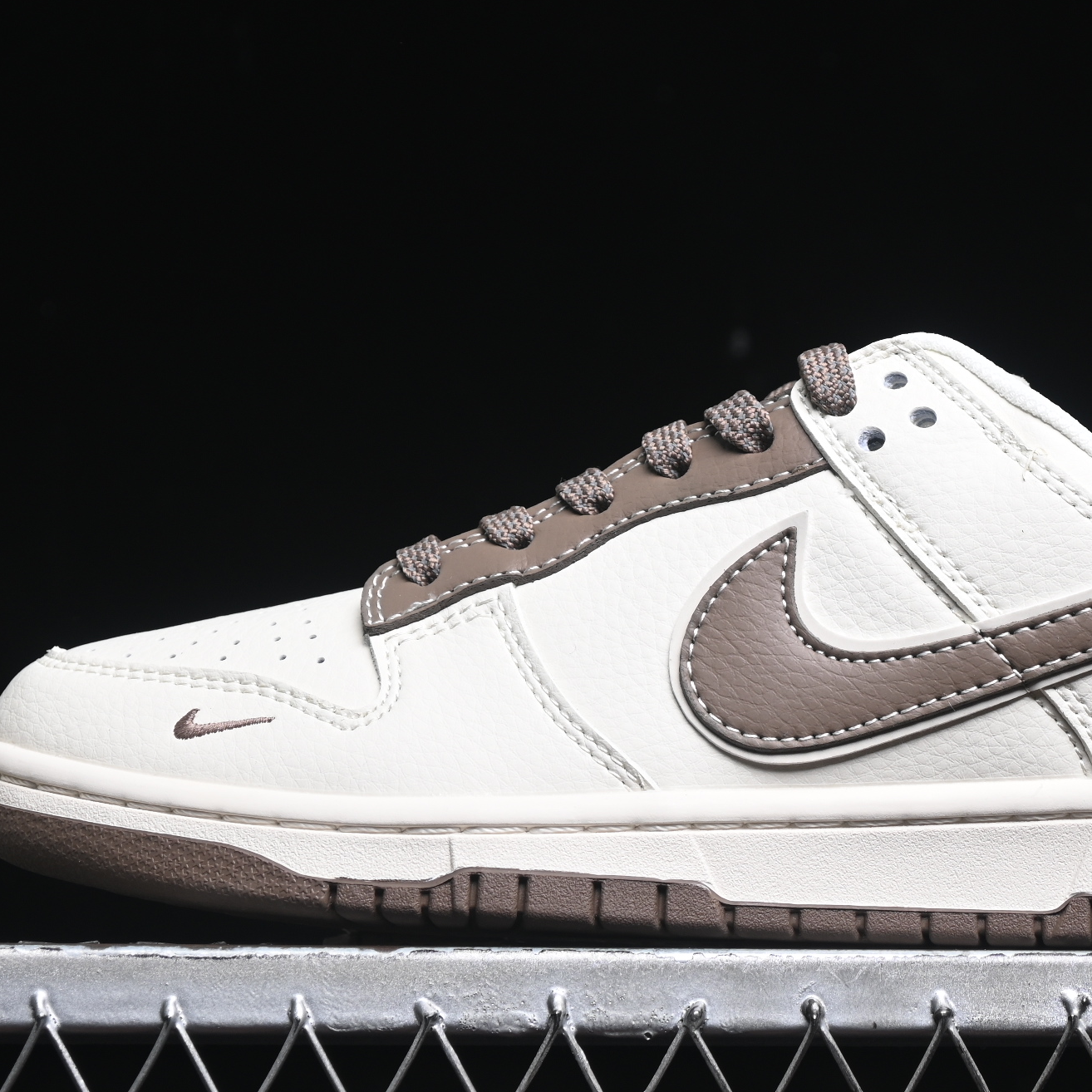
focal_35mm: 135
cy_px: 466
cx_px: 753
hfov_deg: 12.9
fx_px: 4818
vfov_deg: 12.9
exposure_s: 1/60
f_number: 6.3
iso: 160
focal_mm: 50
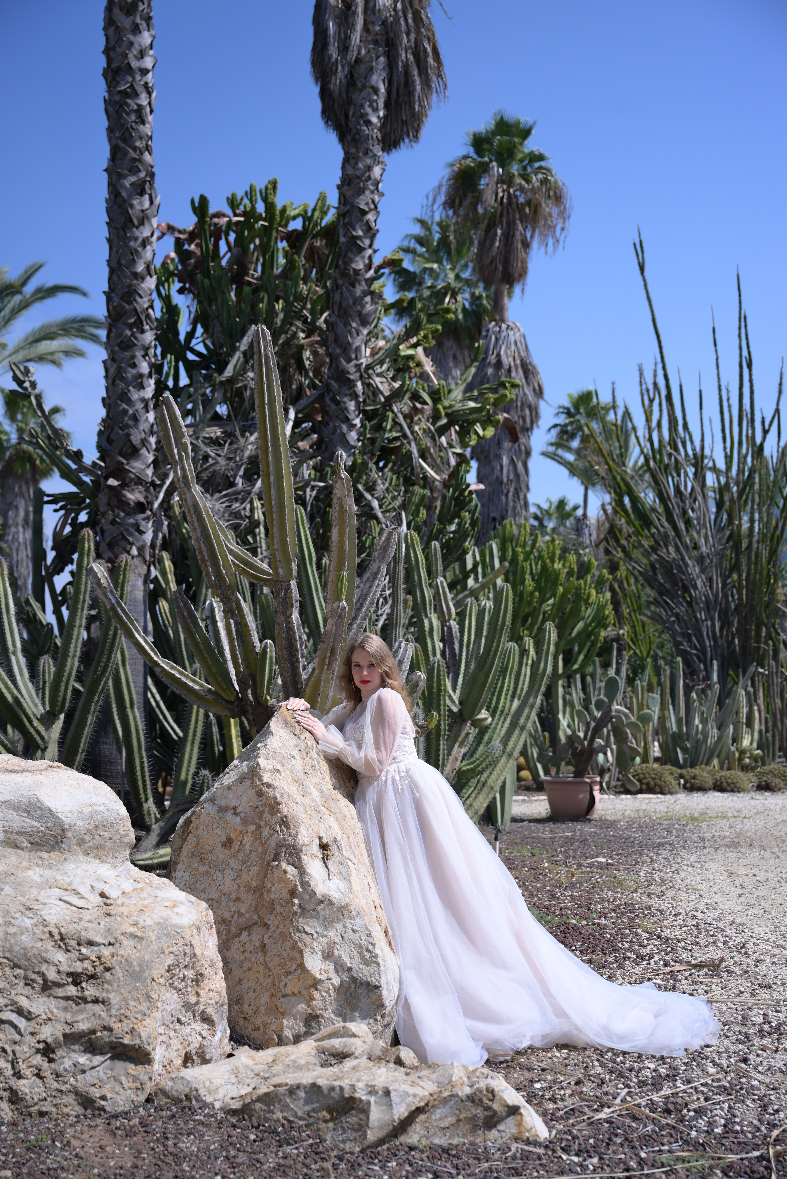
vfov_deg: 50.7
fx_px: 1245
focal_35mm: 38
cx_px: 394
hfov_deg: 35.1
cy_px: 590
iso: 100
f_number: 3.2
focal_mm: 38
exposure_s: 1/2000
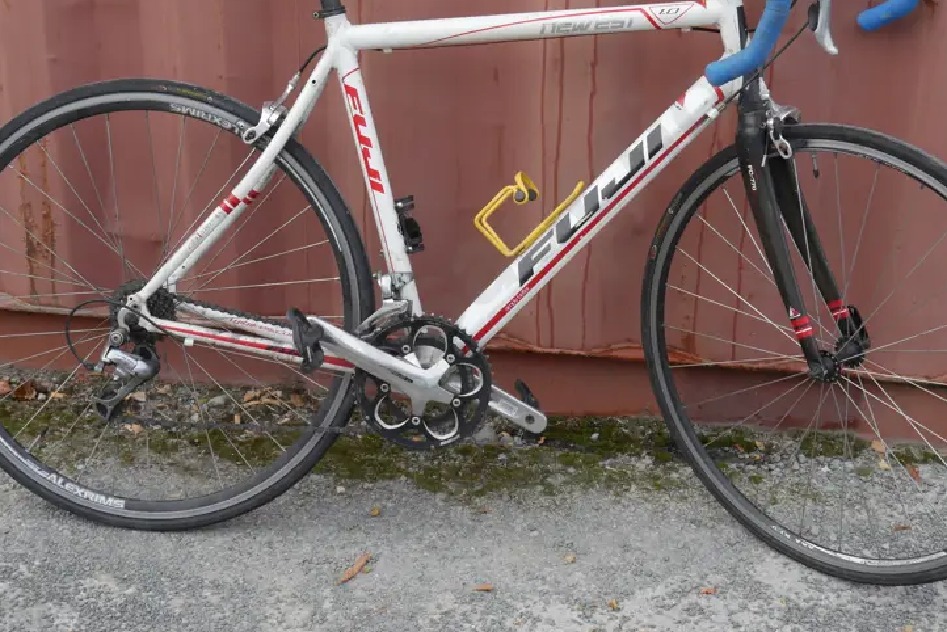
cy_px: 222
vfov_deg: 22.9
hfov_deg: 33.9
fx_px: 1553
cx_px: 544
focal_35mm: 59
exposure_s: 1/125
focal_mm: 20
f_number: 5
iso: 200
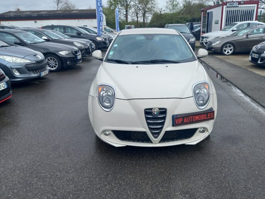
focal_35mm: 29
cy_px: 109
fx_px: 222
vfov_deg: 48.1
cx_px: 148
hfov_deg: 61.5
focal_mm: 4.6
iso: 25
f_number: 2
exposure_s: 1/186
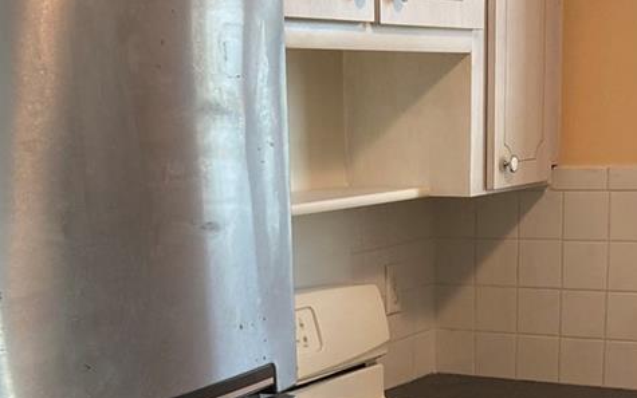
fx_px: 1302
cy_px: 503
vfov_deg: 16.5
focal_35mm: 75
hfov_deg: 27.5
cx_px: 335
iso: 100
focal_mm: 3.99
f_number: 1.8
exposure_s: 1/60
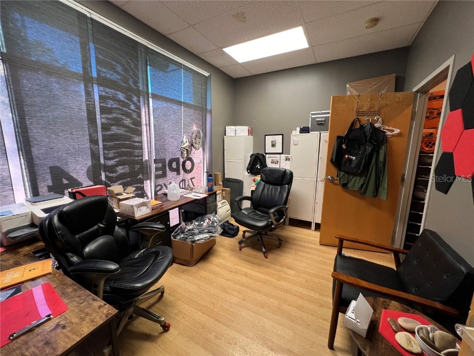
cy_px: 178
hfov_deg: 106.2
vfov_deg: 89.9
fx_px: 178
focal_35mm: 13
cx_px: 237
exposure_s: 1/60
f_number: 1.8
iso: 160
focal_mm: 1.57
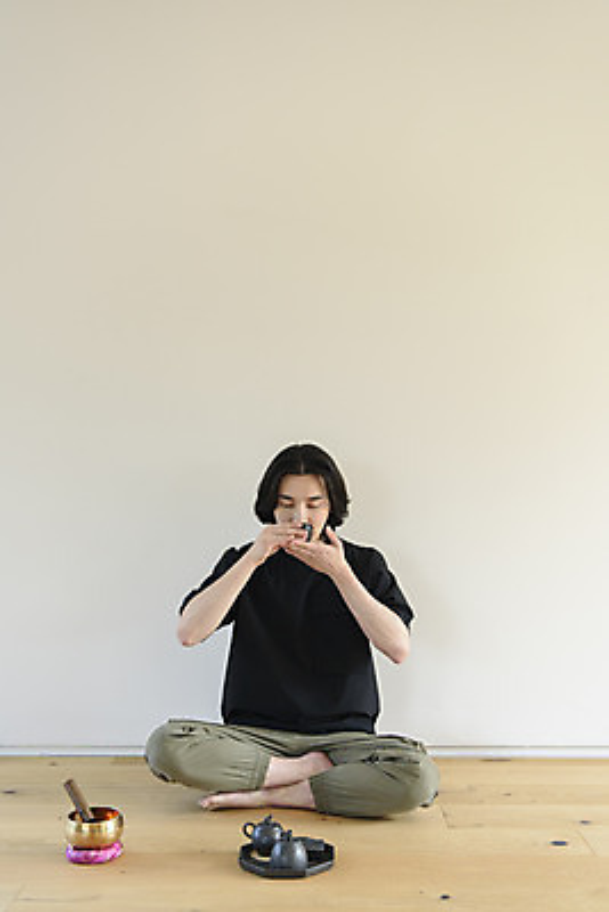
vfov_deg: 46.4
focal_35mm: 42
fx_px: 1065
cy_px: 456
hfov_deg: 31.9
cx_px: 304
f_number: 3.5
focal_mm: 42
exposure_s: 1/200
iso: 800
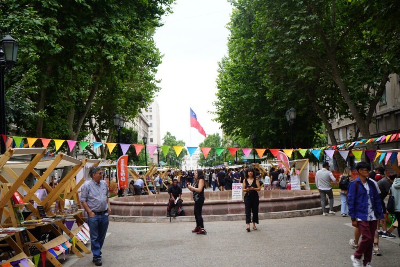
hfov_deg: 47.4
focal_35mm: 41
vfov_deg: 32.6
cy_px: 134
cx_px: 200
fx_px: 456
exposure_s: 1/100
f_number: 6.3
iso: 100
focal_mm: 41
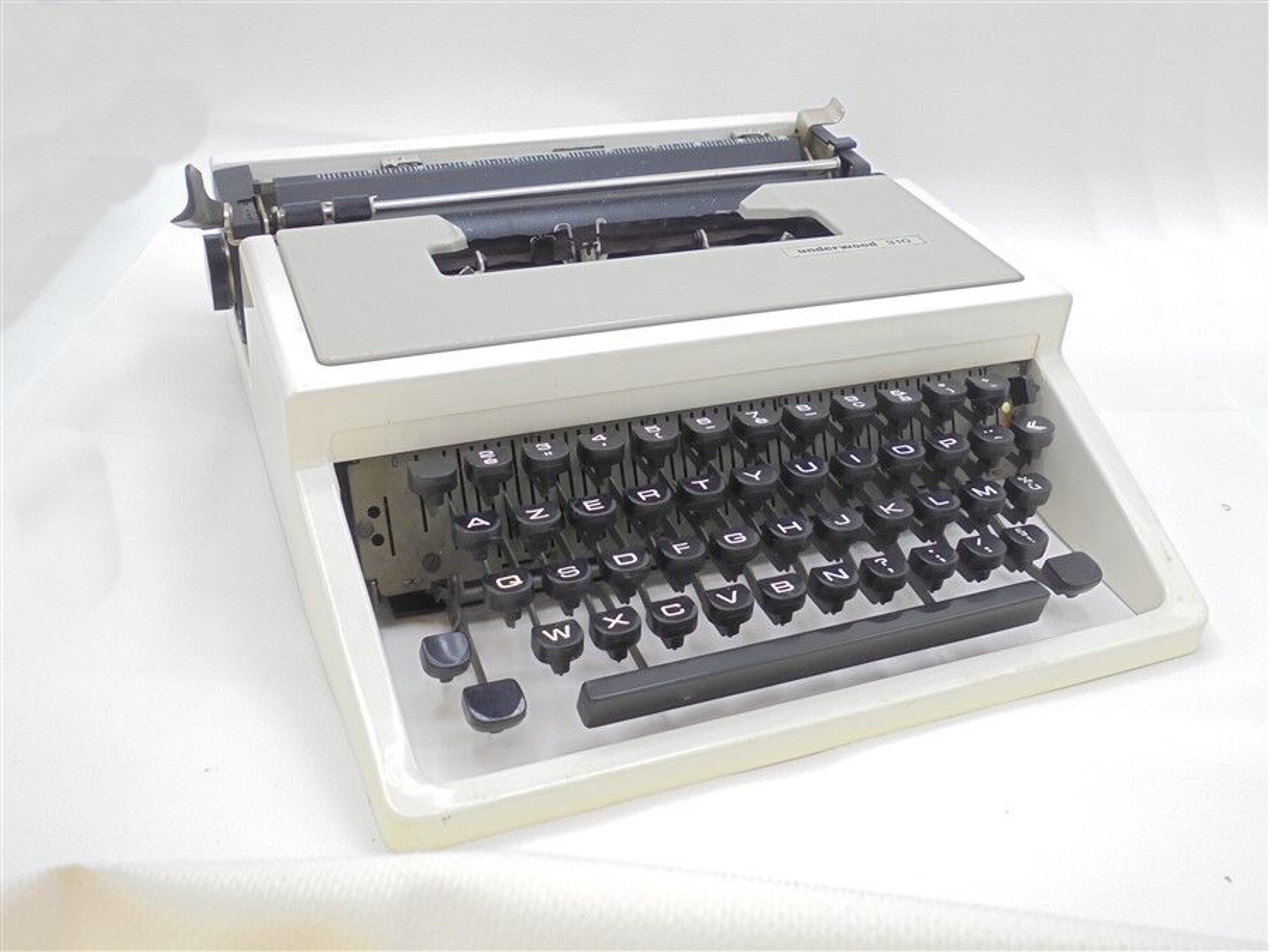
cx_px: 634
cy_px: 476
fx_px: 1246
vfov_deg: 41.8
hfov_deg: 54.0
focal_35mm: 34
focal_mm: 6.1
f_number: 4
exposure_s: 1/30
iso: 100
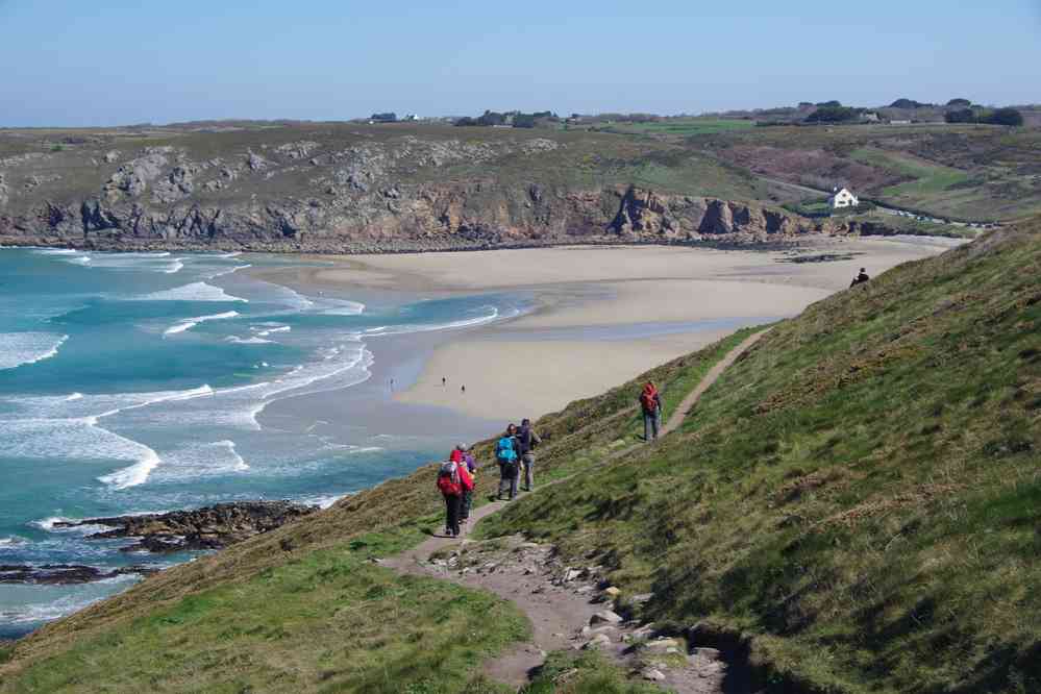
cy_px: 347
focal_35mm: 72
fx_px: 2082
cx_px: 520
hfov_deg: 28.1
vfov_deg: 18.9
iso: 200
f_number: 11
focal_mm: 47.5
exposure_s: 1/100
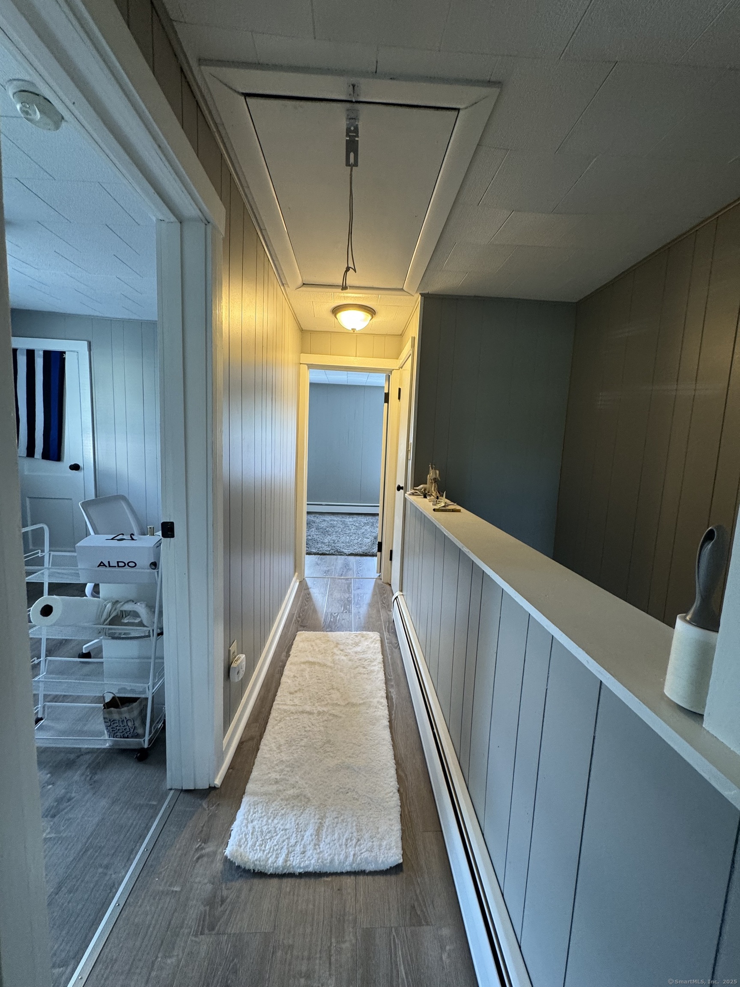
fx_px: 399
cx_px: 370
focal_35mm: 14
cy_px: 494
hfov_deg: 85.7
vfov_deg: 102.1
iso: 200
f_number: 2.2
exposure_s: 1/60
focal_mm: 2.22
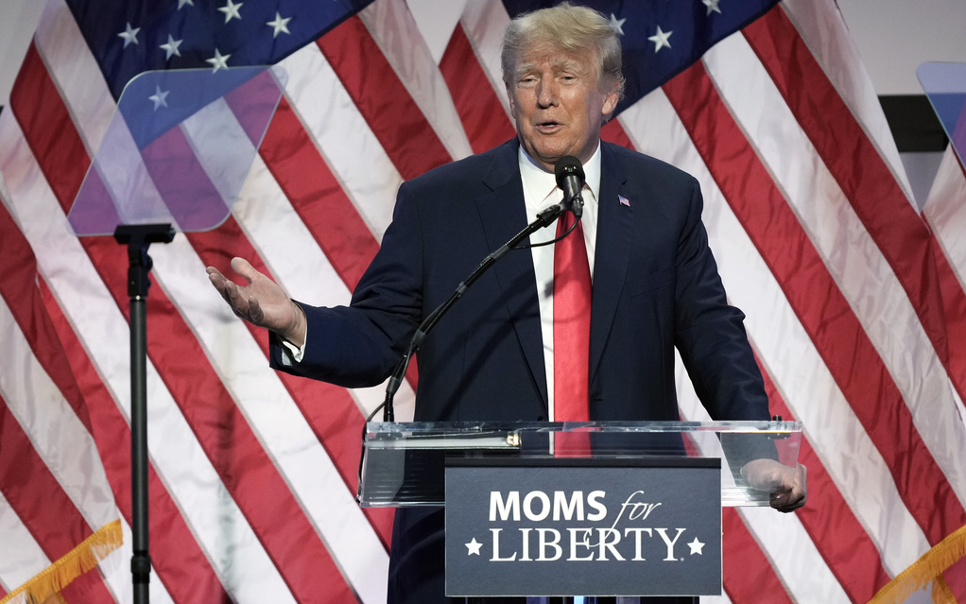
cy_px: 317
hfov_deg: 3.4
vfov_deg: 2.1
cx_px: 483
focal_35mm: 613
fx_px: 16140
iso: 1600
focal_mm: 400
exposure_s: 1/640
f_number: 2.8
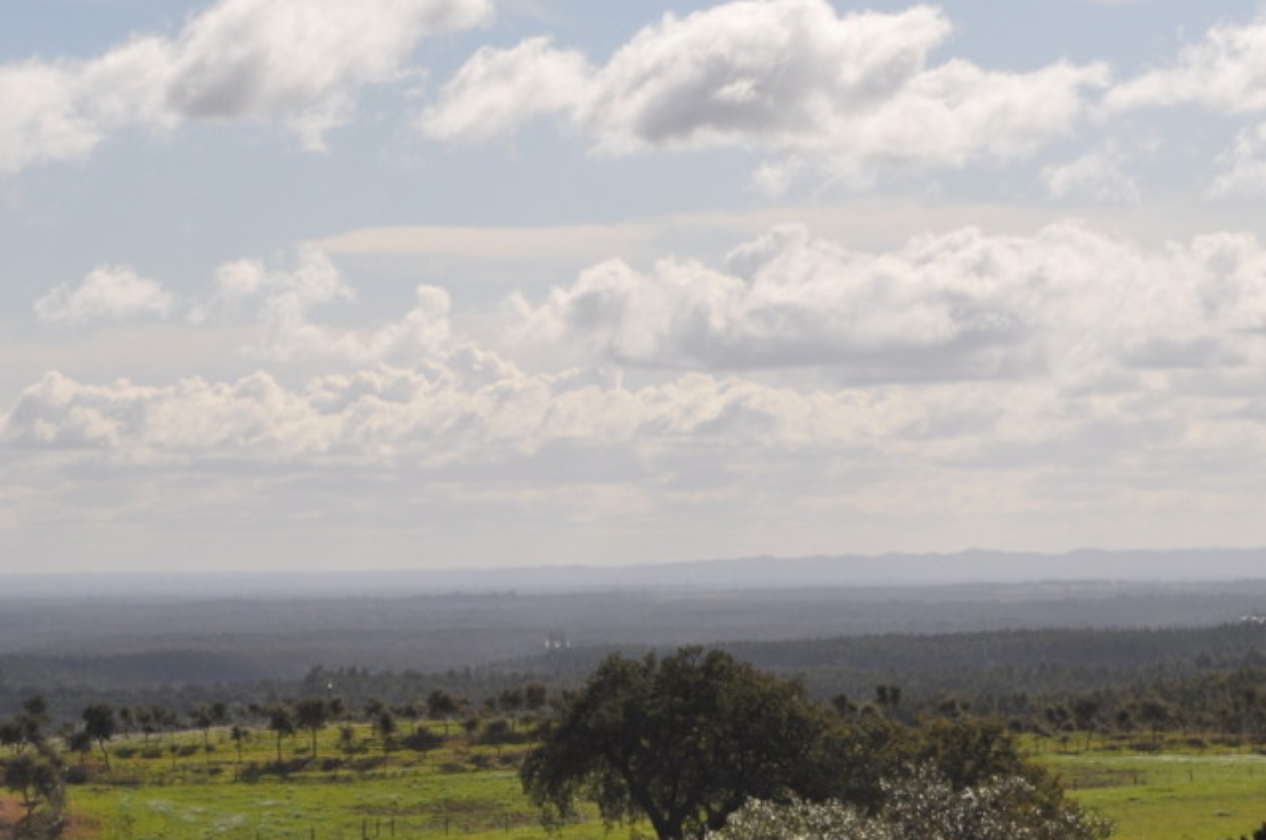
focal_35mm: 166
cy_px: 695
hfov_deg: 12.3
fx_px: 5829
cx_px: 12
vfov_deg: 8.2
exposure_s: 1/500
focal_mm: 55
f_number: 11
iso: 200
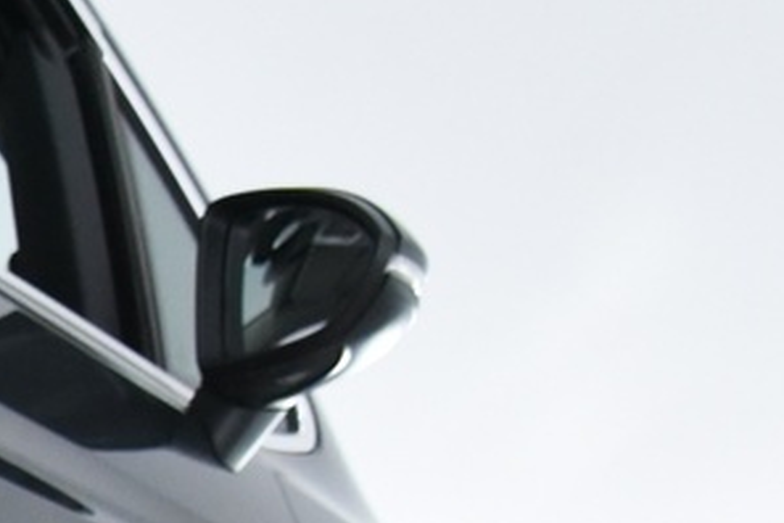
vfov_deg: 7.0
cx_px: -1257
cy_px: 1249
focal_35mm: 185
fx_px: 4029
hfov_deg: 9.5
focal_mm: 34
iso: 4000
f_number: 5
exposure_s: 1/80
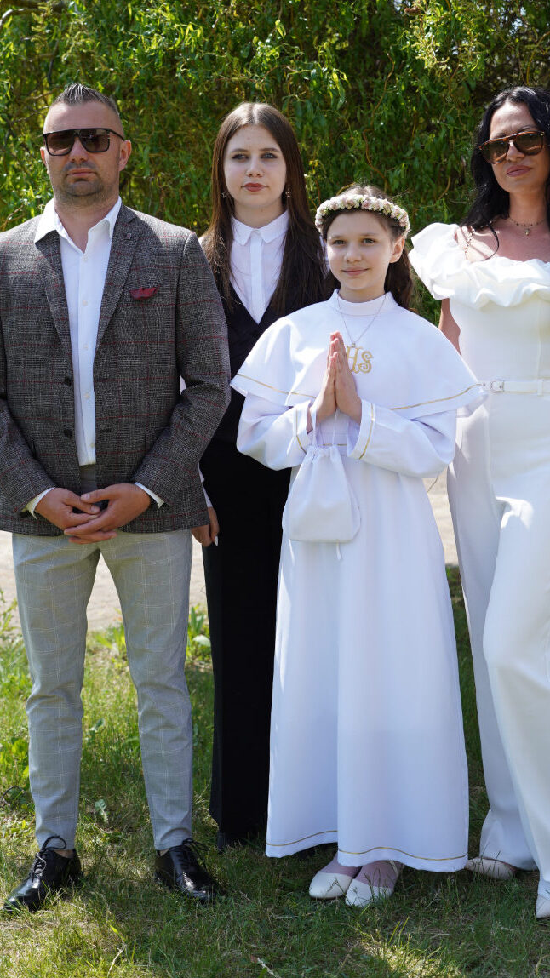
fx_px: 1660
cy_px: 438
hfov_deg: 18.8
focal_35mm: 64
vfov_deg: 32.8
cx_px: 314
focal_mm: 54
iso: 100
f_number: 4
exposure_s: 1/400
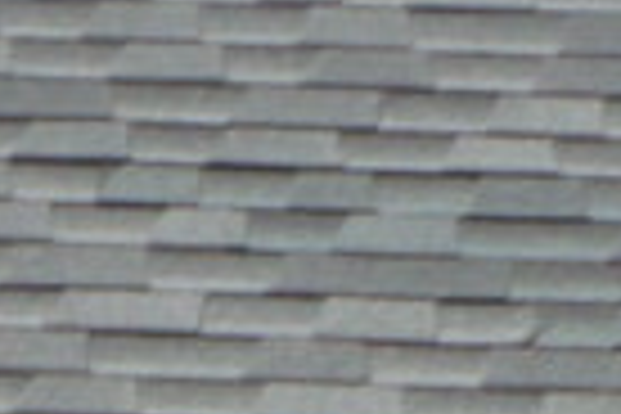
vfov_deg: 1.3
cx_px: 990
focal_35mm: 1088
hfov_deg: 1.9
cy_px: 513
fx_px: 18767
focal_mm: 22
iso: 100
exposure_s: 1/250
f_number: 5.9
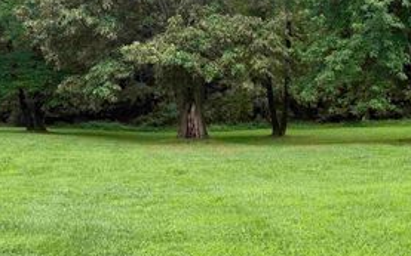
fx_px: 515
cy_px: 199
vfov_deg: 27.5
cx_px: 358
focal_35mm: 46
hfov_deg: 40.7
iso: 100
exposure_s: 1/1139
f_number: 1.78
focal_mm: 6.76
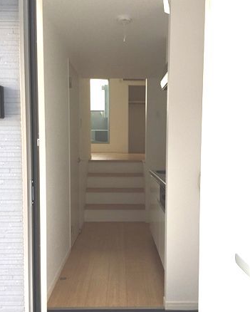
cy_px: 166
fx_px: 286
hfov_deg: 47.2
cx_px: 125
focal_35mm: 31
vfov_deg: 57.1
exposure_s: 1/30
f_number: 2.2
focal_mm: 4.15
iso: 50
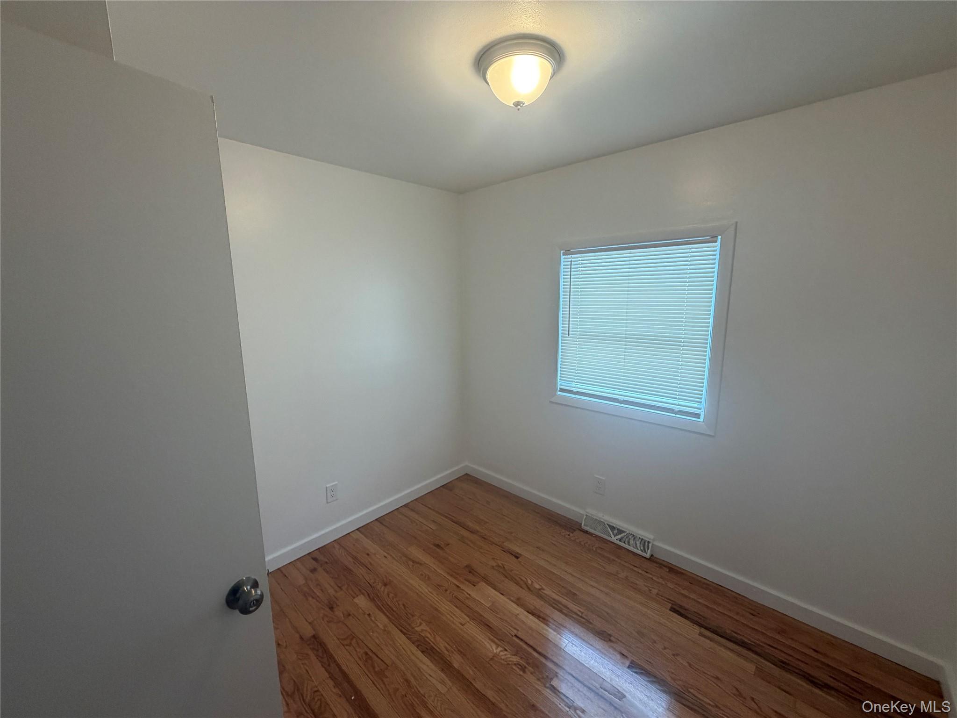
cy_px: 359
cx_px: 478
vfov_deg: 85.7
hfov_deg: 102.1
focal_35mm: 14
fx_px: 387
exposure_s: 1/60
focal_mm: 2.22
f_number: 2.2
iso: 200
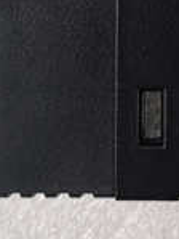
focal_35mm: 145
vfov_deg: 12.4
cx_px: 387
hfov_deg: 9.4
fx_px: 998
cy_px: -197
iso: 125
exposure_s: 1/50
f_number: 1.8
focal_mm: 3.95
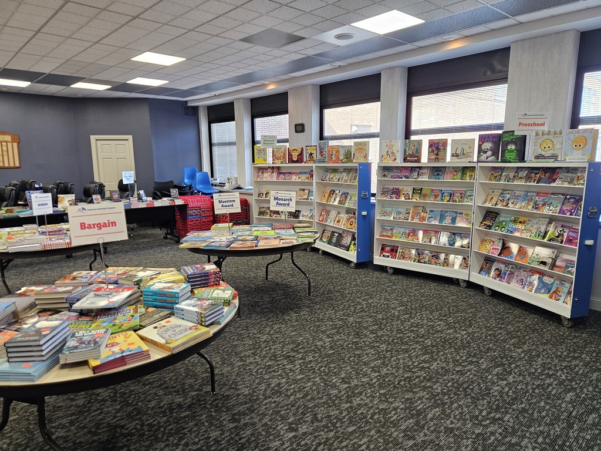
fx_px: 399
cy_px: 226
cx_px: 300
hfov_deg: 73.9
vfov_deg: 58.9
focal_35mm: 23
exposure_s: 1/120
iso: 200
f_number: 1.8
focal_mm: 5.4
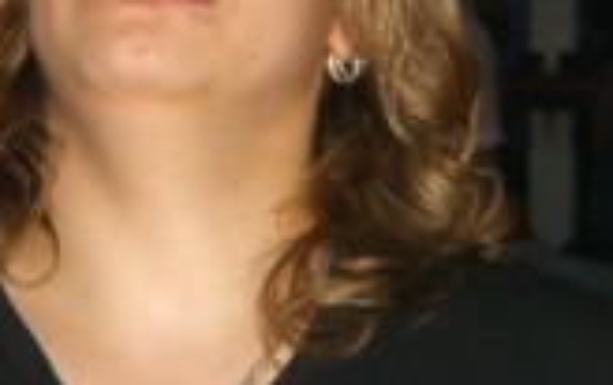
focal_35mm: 147
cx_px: 194
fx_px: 2459
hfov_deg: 14.2
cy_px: 123
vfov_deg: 8.9
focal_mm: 7.9
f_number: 2.8
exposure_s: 1/60
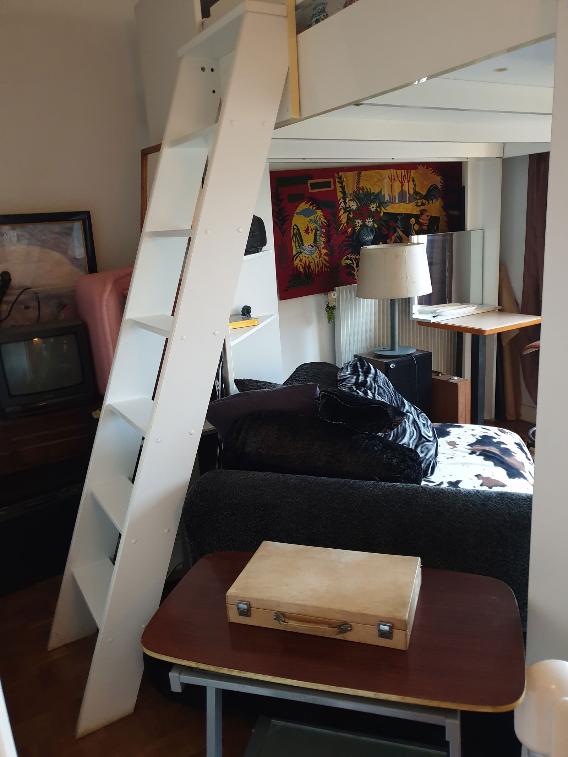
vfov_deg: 67.3
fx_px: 569
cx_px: 284
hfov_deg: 53.1
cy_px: 378
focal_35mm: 26
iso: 250
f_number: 1.5
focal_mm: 4.3
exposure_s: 1/17
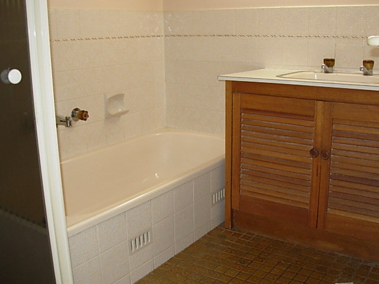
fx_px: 416
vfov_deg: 37.7
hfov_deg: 49.0
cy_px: 142
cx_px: 190
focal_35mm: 38
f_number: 2.9
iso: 50
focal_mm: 6.3
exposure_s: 1/32
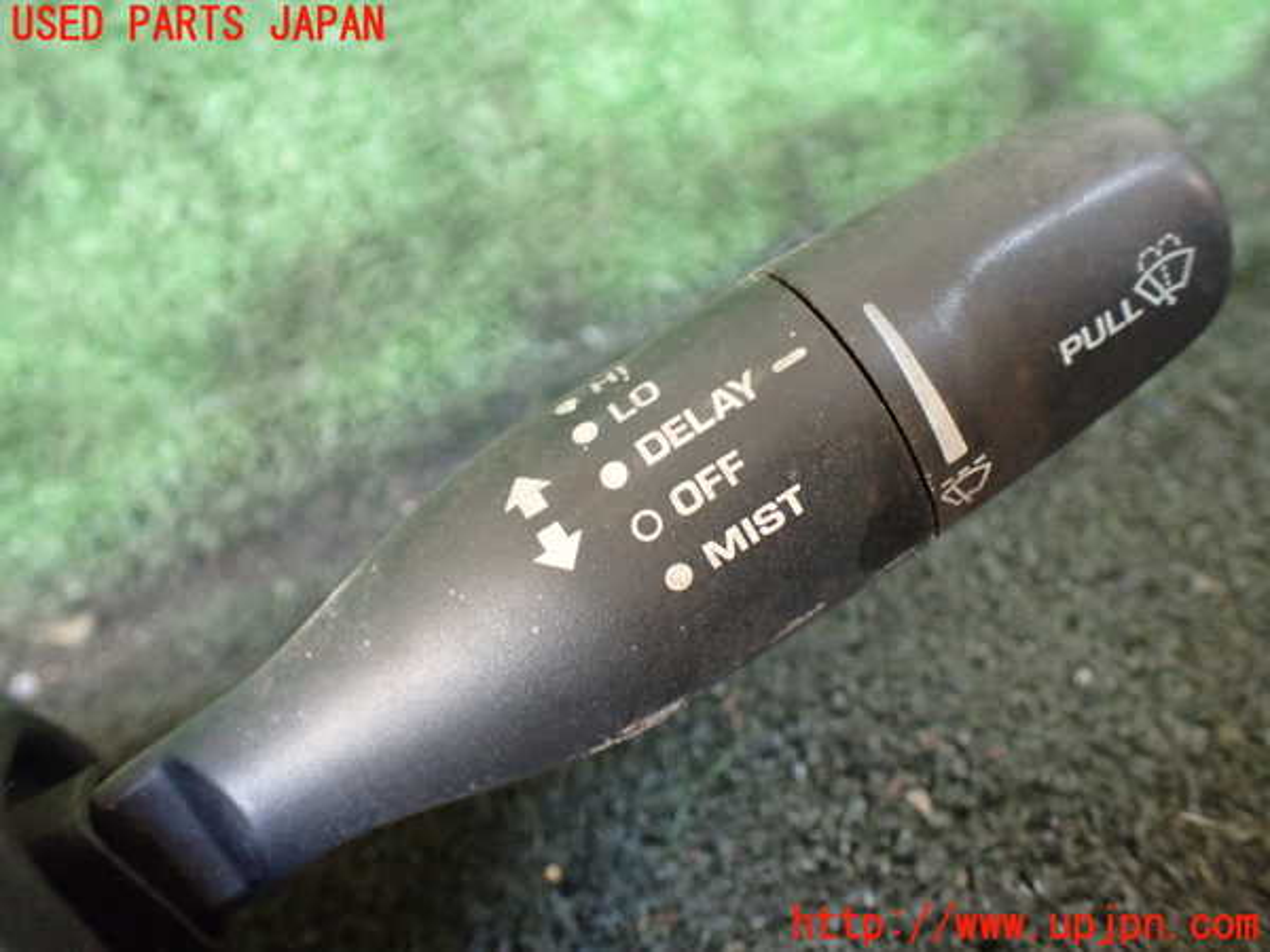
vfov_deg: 46.8
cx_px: 635
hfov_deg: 60.0
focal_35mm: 30
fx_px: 1101
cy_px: 476
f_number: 2.3
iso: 800
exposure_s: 1/100
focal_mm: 5.4
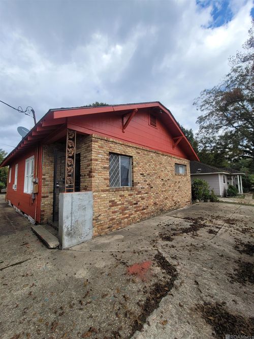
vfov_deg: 106.2
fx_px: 127
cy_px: 170
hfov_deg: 89.9
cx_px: 127
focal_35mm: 13
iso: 64
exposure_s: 1/1441
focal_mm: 2.2
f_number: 2.2
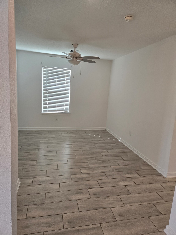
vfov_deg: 73.9
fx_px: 156
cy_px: 118
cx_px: 88
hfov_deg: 58.9
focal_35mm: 23
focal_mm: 5.4
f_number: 1.8
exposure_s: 1/120
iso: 160
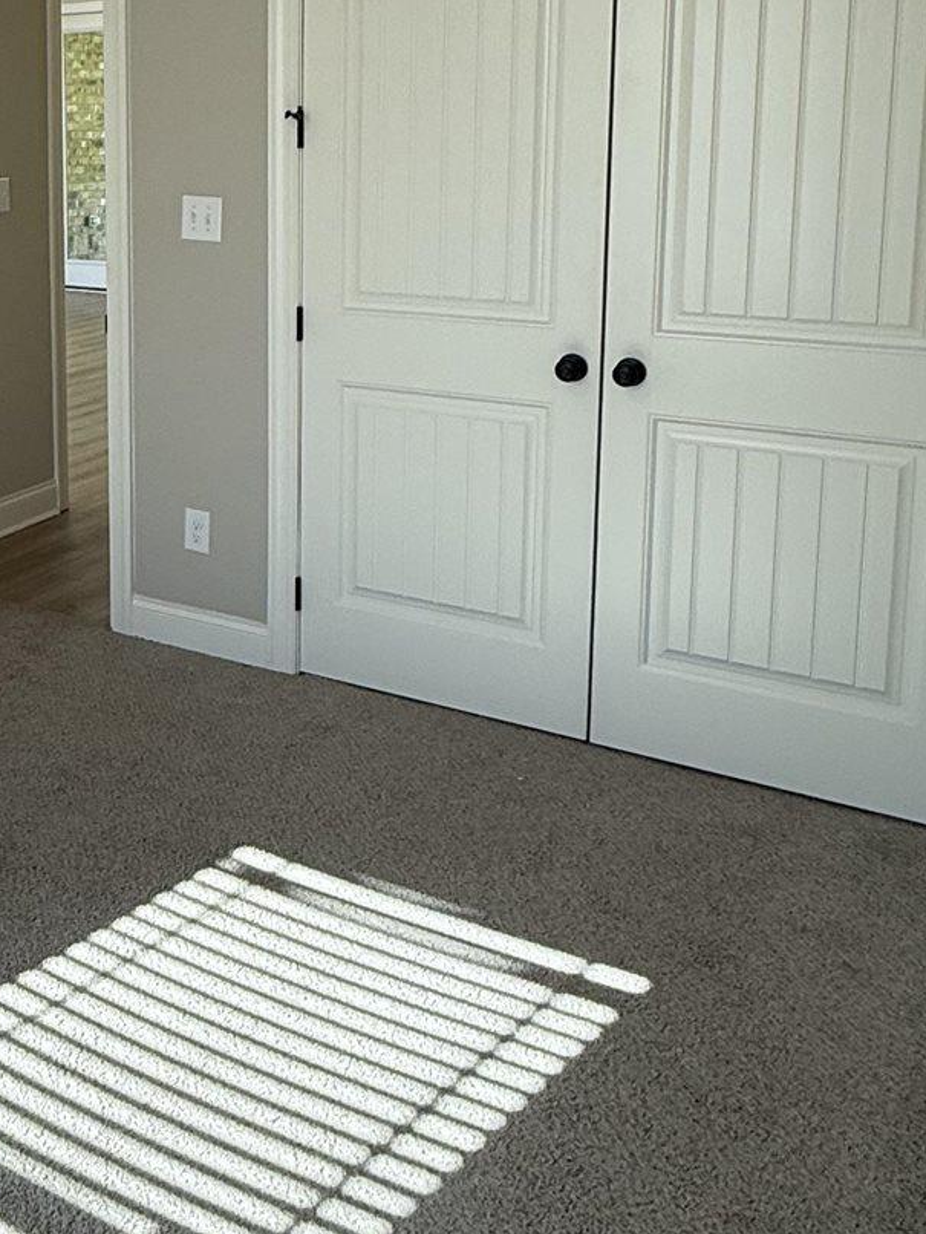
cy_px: 329
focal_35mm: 40
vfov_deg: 45.4
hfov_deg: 33.0
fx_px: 1426
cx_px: 0
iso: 80
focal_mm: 2.22
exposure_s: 1/120
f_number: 2.2
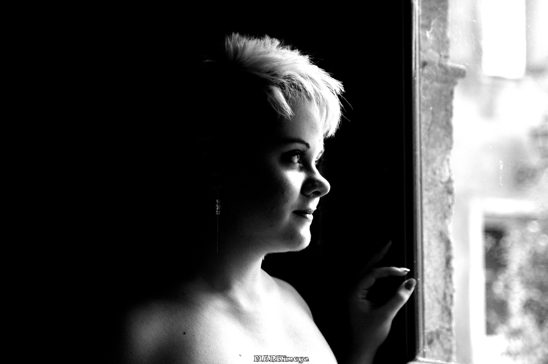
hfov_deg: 26.0
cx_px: 274
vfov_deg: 17.4
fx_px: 1186
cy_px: 182
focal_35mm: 78
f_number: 2.8
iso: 1600
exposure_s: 1/250
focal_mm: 52
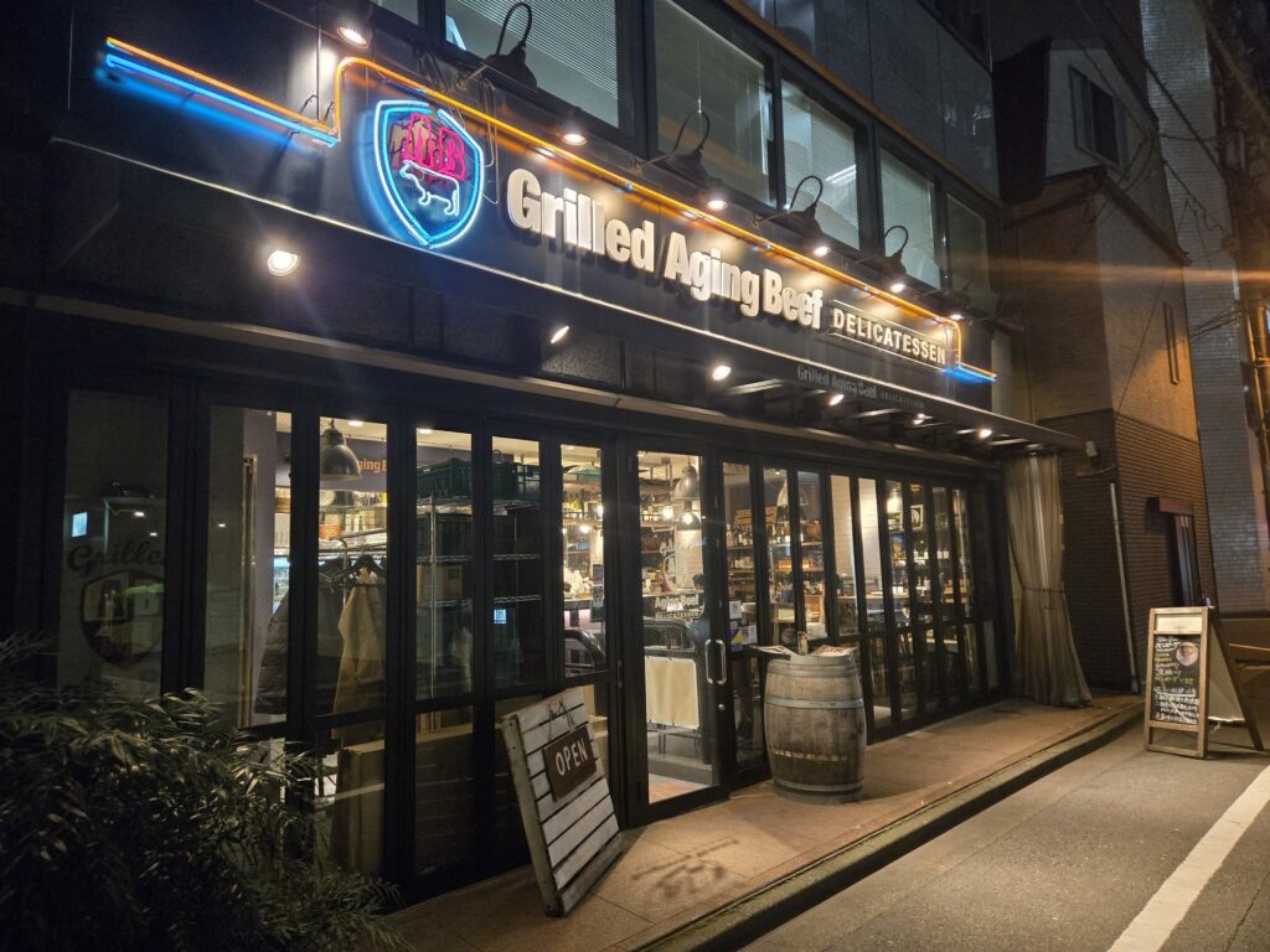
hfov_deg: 73.9
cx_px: 635
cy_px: 476
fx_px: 844
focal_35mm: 23
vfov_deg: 58.9
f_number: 1.8
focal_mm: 5.4
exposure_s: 1/100
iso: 1600
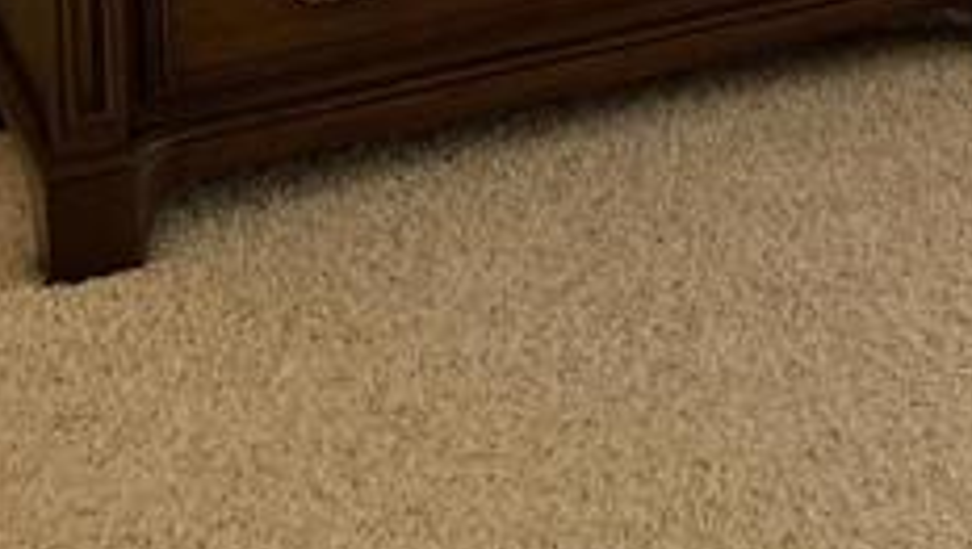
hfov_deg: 15.8
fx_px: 3096
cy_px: -830
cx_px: 1630
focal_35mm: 120
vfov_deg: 9.0
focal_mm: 5.1
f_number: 1.6
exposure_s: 1/121
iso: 80
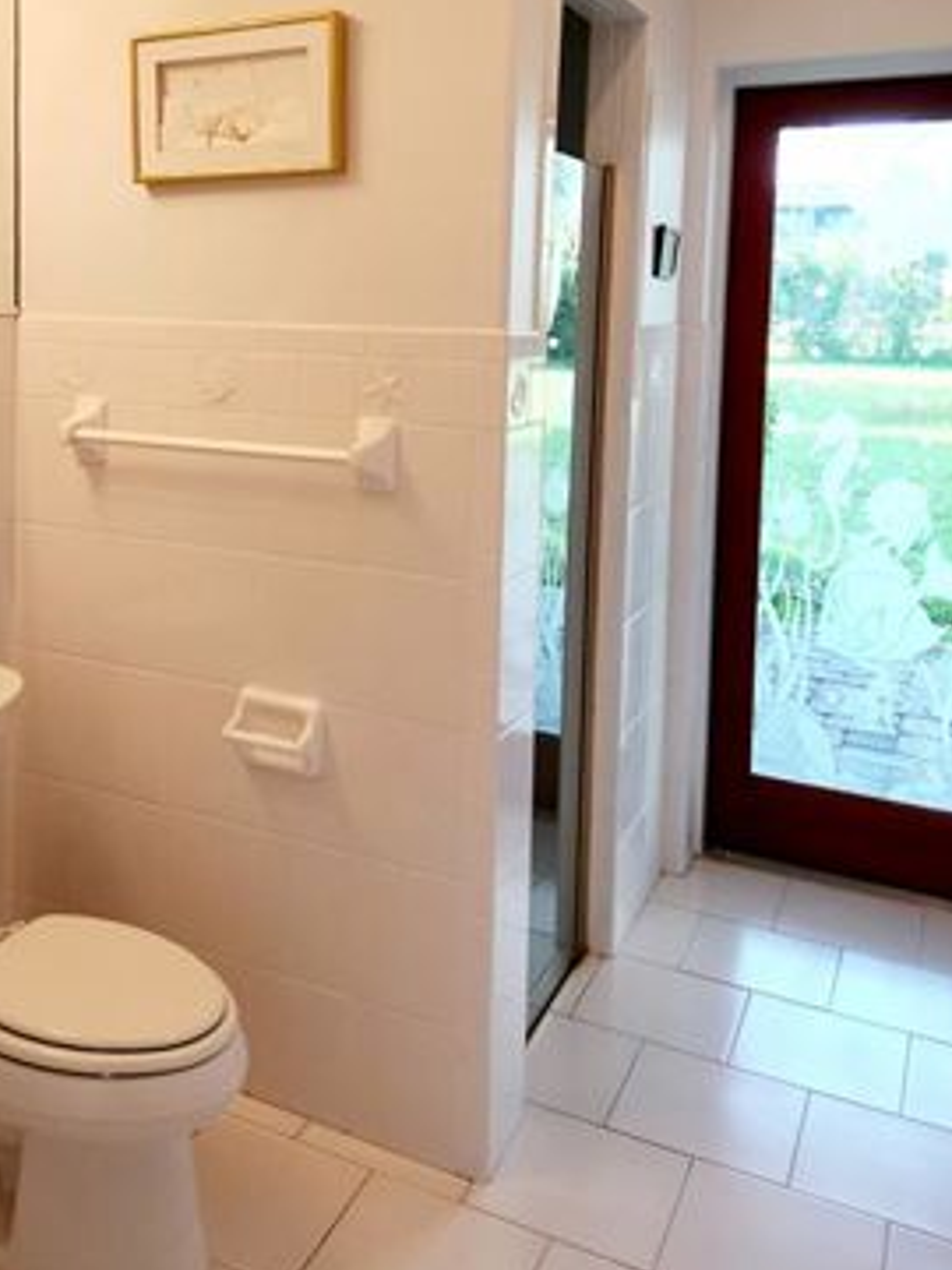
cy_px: 413
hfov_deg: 41.0
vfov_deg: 52.8
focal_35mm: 34
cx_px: 277
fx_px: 1247
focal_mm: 5.4
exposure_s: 1/60.2
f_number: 1.8
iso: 40
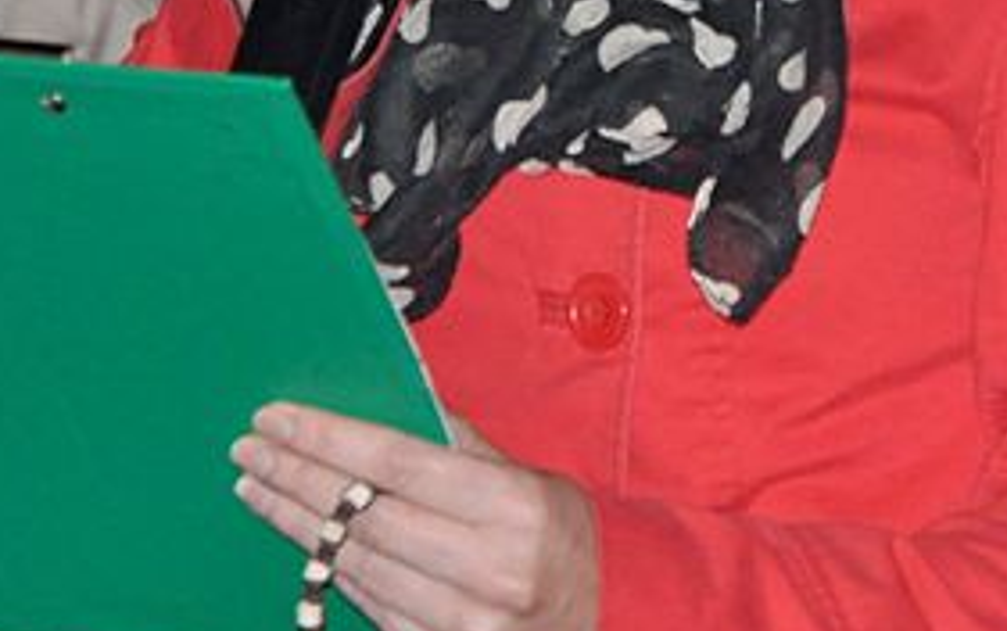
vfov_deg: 2.9
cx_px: 581
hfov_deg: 4.6
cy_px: -321
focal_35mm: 453
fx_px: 12440
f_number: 5.6
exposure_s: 1/60
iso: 2000
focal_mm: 98
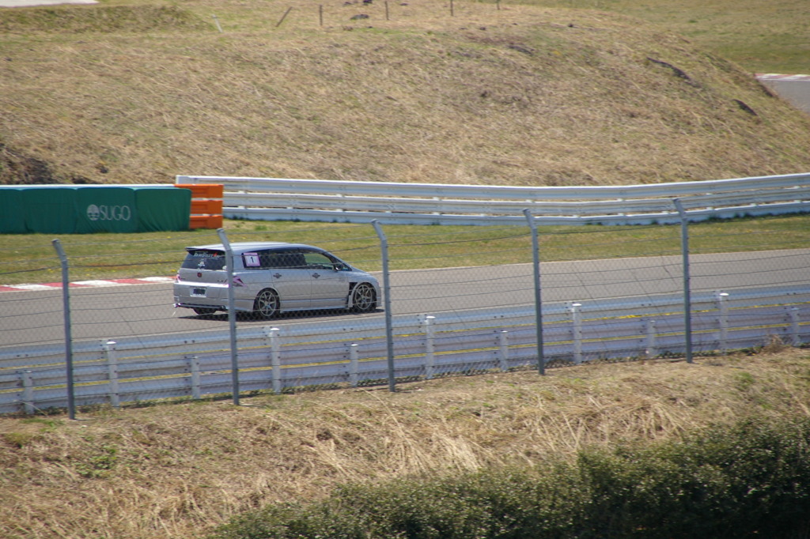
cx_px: 405
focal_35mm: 375
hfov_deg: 5.5
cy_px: 270
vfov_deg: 3.7
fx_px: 8434
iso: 200
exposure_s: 1/500
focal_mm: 250
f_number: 8
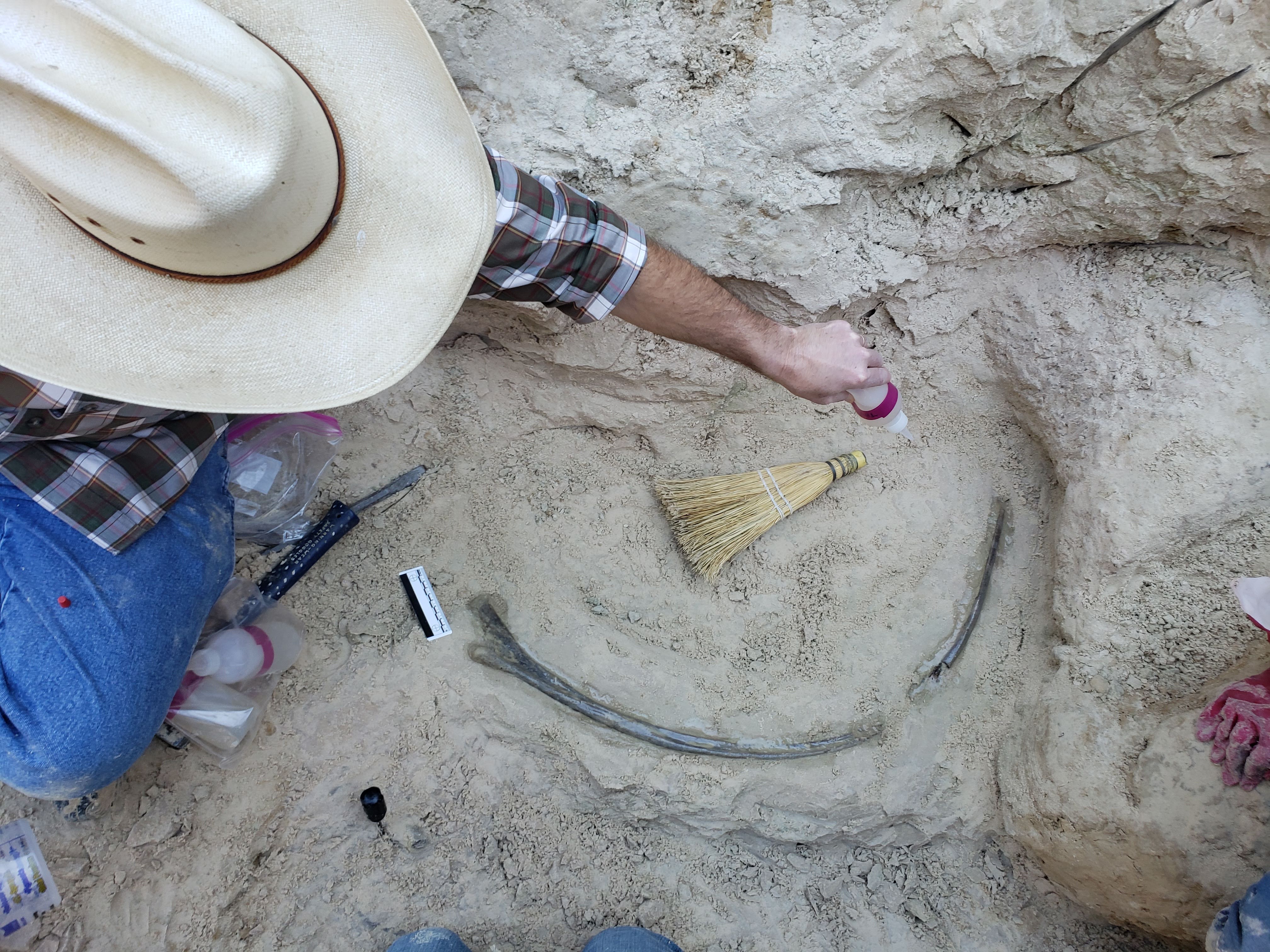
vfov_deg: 53.1
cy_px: 476
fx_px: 954
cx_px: 635
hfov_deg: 67.3
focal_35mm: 26
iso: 64
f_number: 2.4
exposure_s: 1/120
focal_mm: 4.3
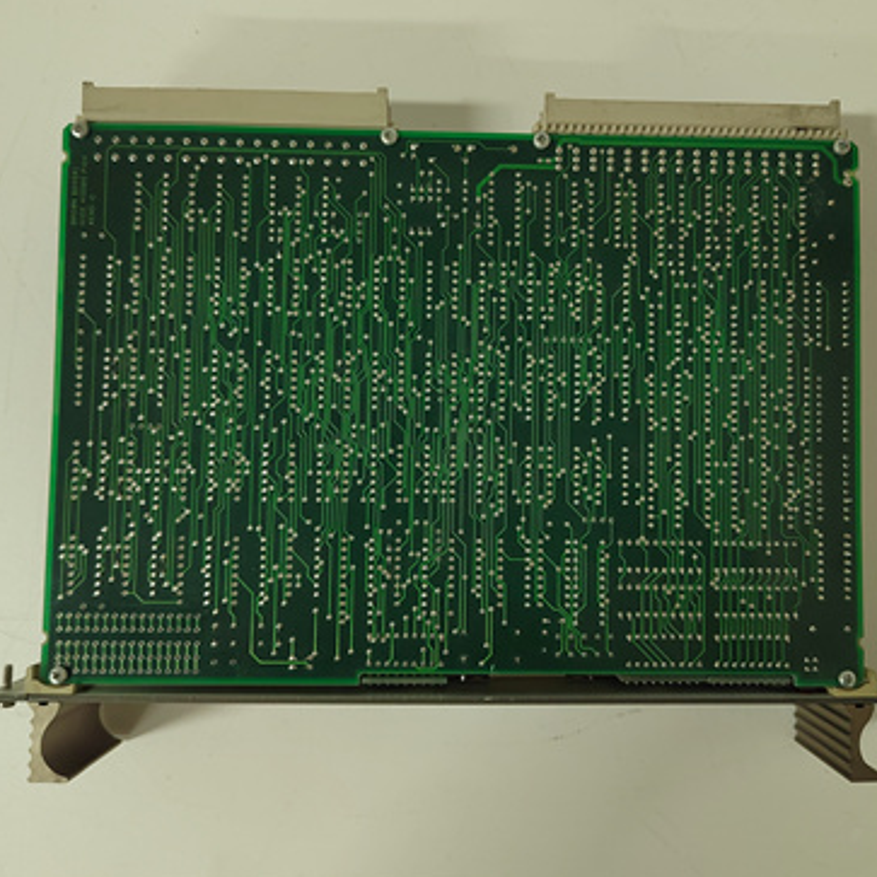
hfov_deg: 57.2
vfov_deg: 57.3
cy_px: 434
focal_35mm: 28
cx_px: 476
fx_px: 803
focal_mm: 5.52
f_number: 1.9
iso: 2244
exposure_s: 1/100
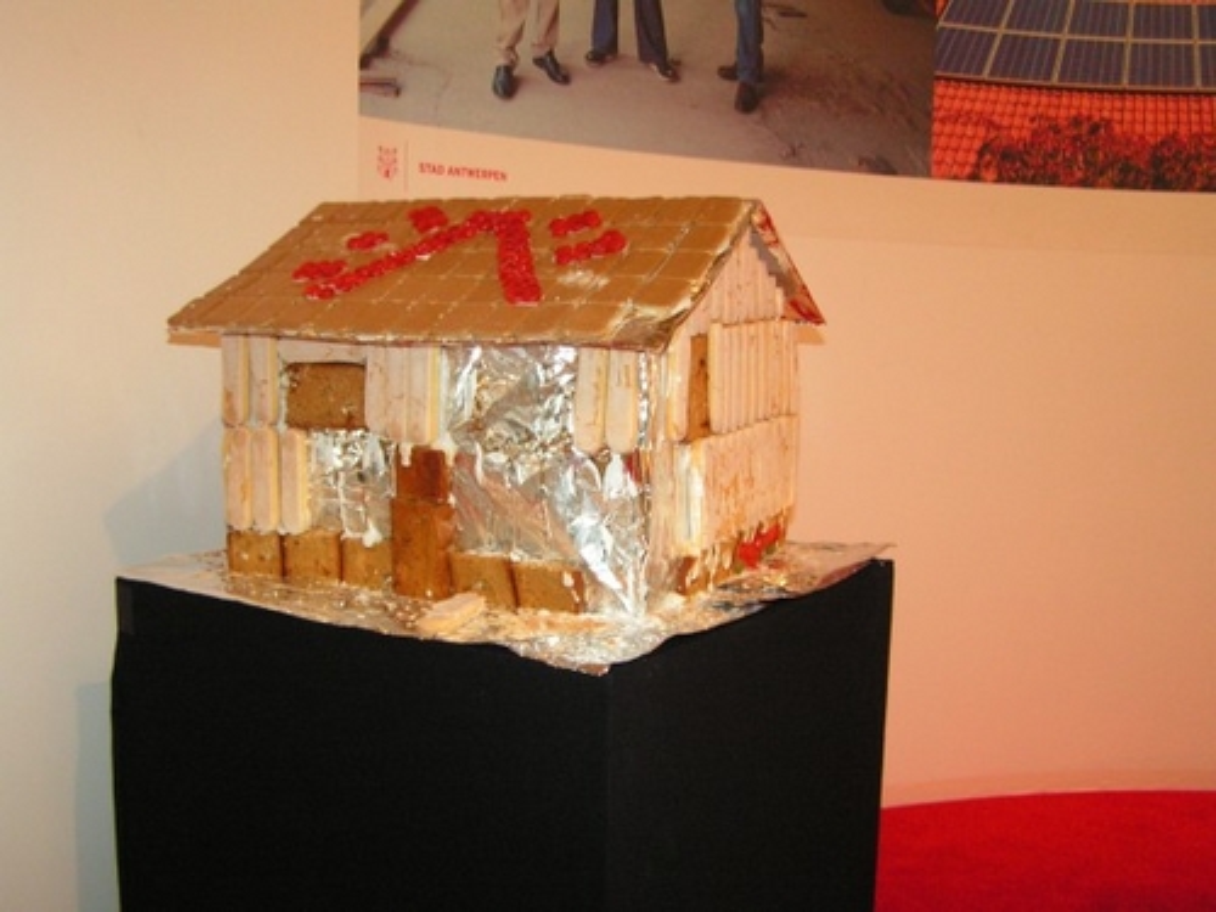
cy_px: 456
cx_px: 608
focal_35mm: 38
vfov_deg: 37.7
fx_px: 1335
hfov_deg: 49.0
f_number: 2.8
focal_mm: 6.3
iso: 200
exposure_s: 1/40
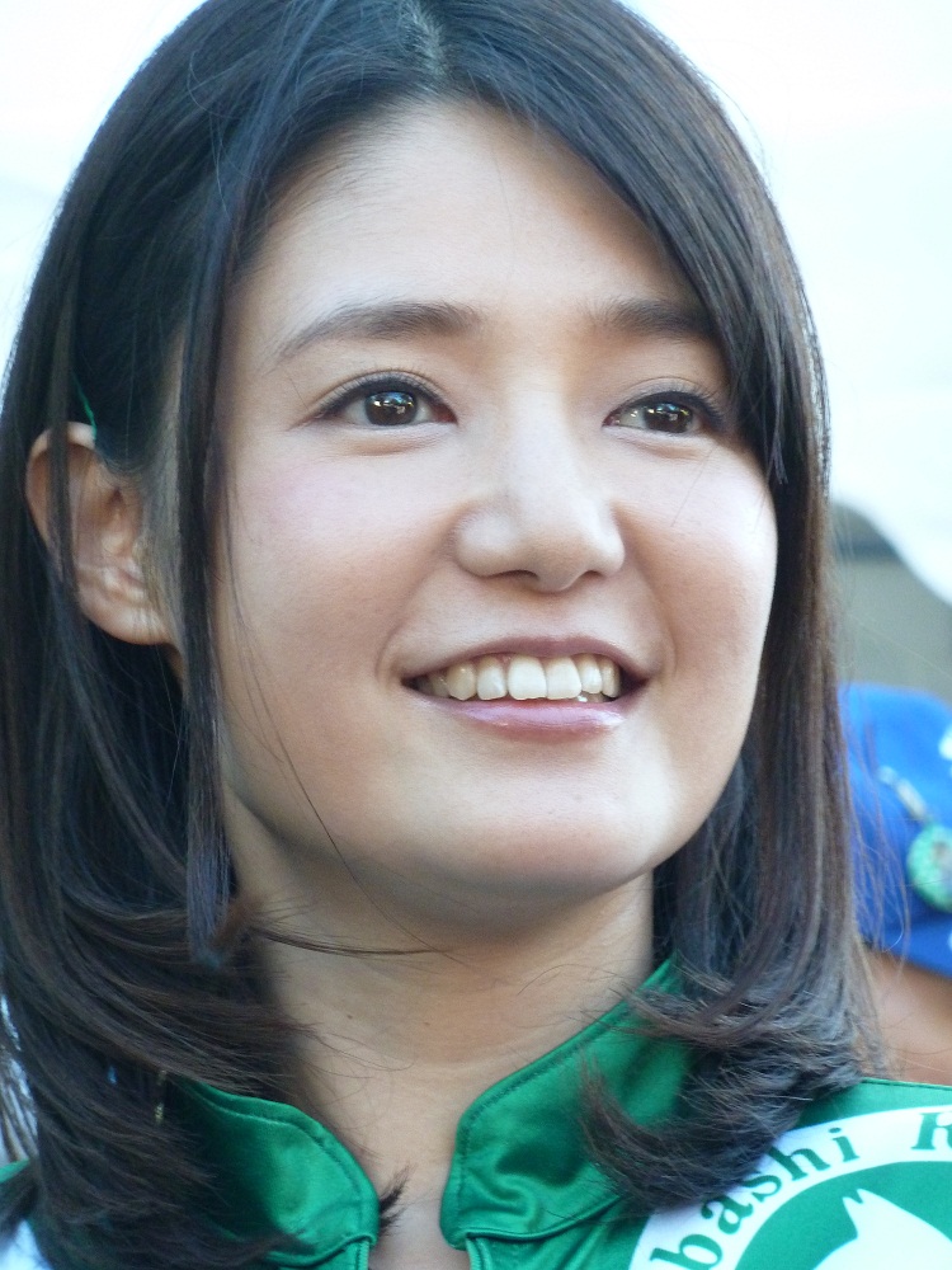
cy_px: 635
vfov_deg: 7.6
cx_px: 476
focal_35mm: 260
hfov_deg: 5.7
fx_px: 9534
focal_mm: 42.6
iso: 400
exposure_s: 1/80
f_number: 4.7
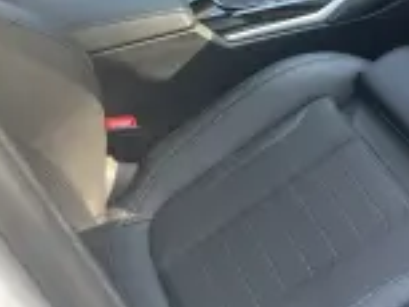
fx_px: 721
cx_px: 318
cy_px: -27
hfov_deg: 31.0
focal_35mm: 61
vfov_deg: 22.7
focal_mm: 5.7
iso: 125
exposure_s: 1/108
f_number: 1.5
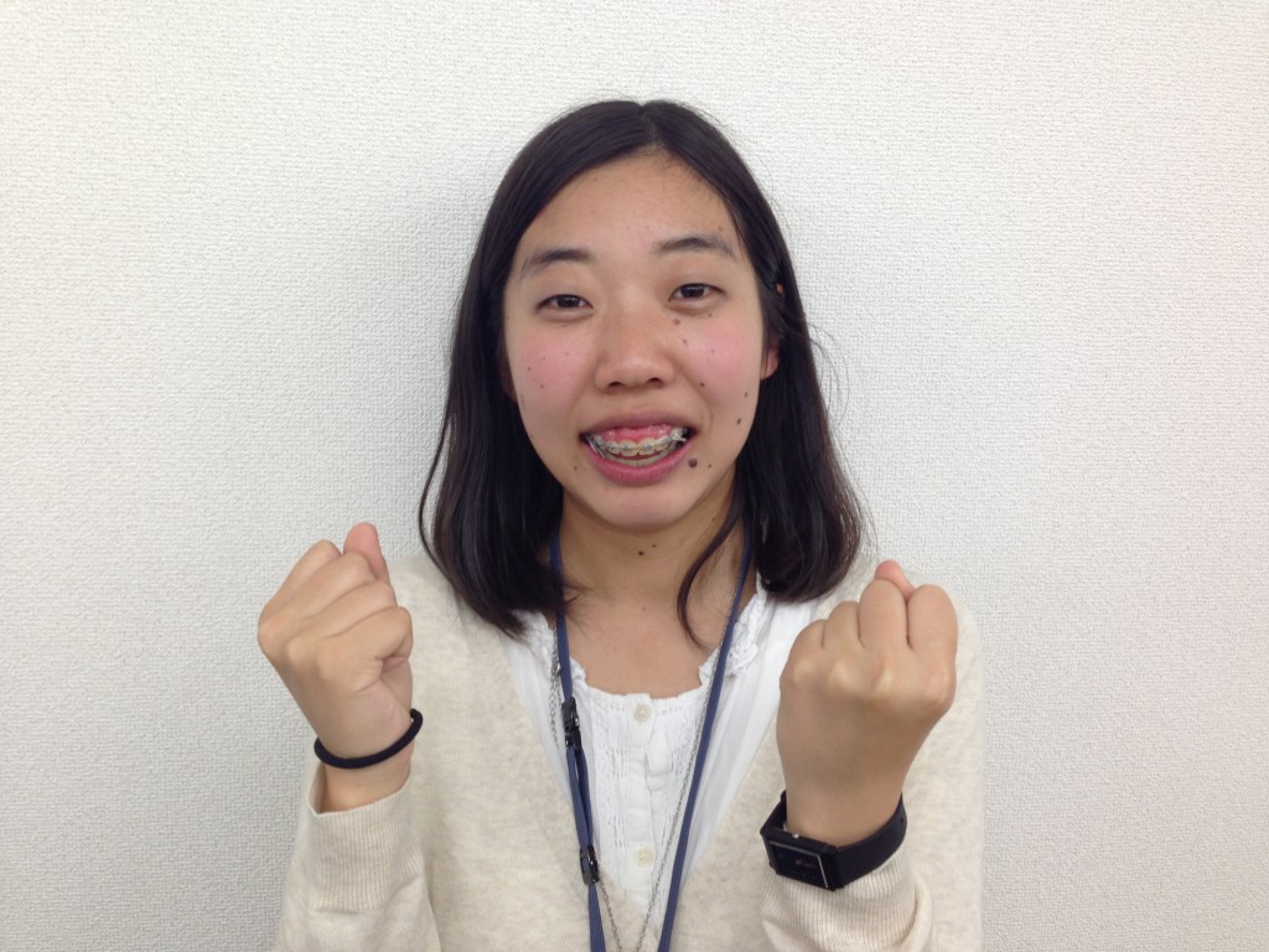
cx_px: 634
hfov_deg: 55.4
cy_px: 476
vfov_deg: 42.9
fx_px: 1210
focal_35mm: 33
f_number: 2.4
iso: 50
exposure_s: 1/30
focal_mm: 4.12
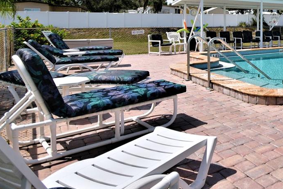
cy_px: 29
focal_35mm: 35
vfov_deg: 36.1
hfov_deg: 45.9
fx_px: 275
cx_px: 282
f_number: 4.5
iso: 100
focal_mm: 10
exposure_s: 1/2000
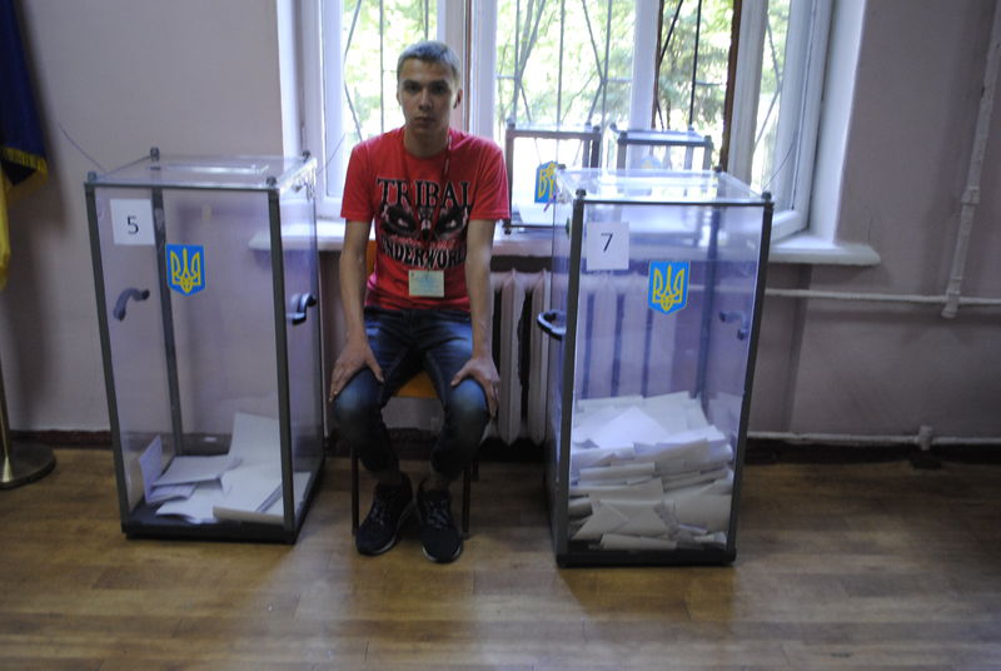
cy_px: 336
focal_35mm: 33
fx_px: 919
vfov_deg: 40.1
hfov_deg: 57.2
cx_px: 500
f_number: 4
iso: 720
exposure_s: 1/30
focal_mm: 22
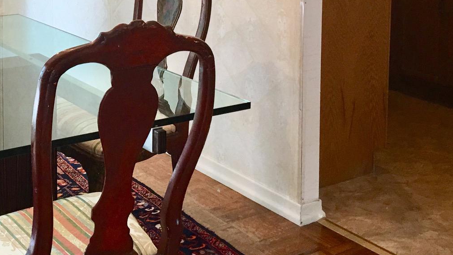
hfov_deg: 32.1
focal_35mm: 64
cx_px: 104
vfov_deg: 18.1
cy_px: -34
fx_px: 769
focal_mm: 4.15
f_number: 2.2
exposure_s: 1/15
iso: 40
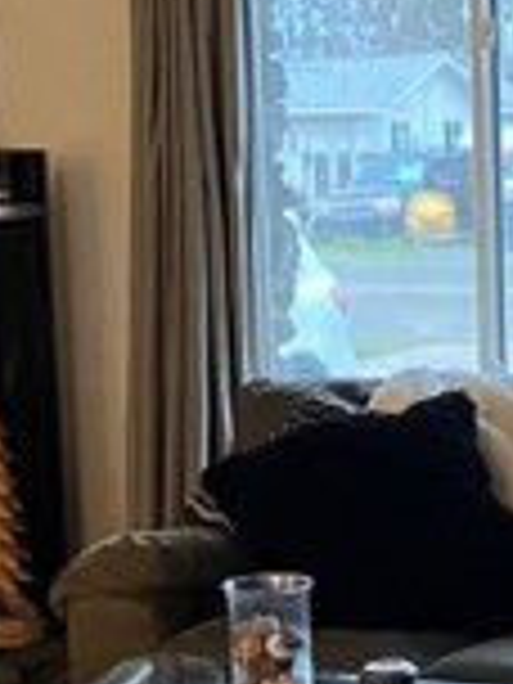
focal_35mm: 118
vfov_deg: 16.6
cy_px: 540
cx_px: 428
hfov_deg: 12.5
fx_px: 2332
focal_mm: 3.99
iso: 320
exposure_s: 1/40
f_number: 1.8
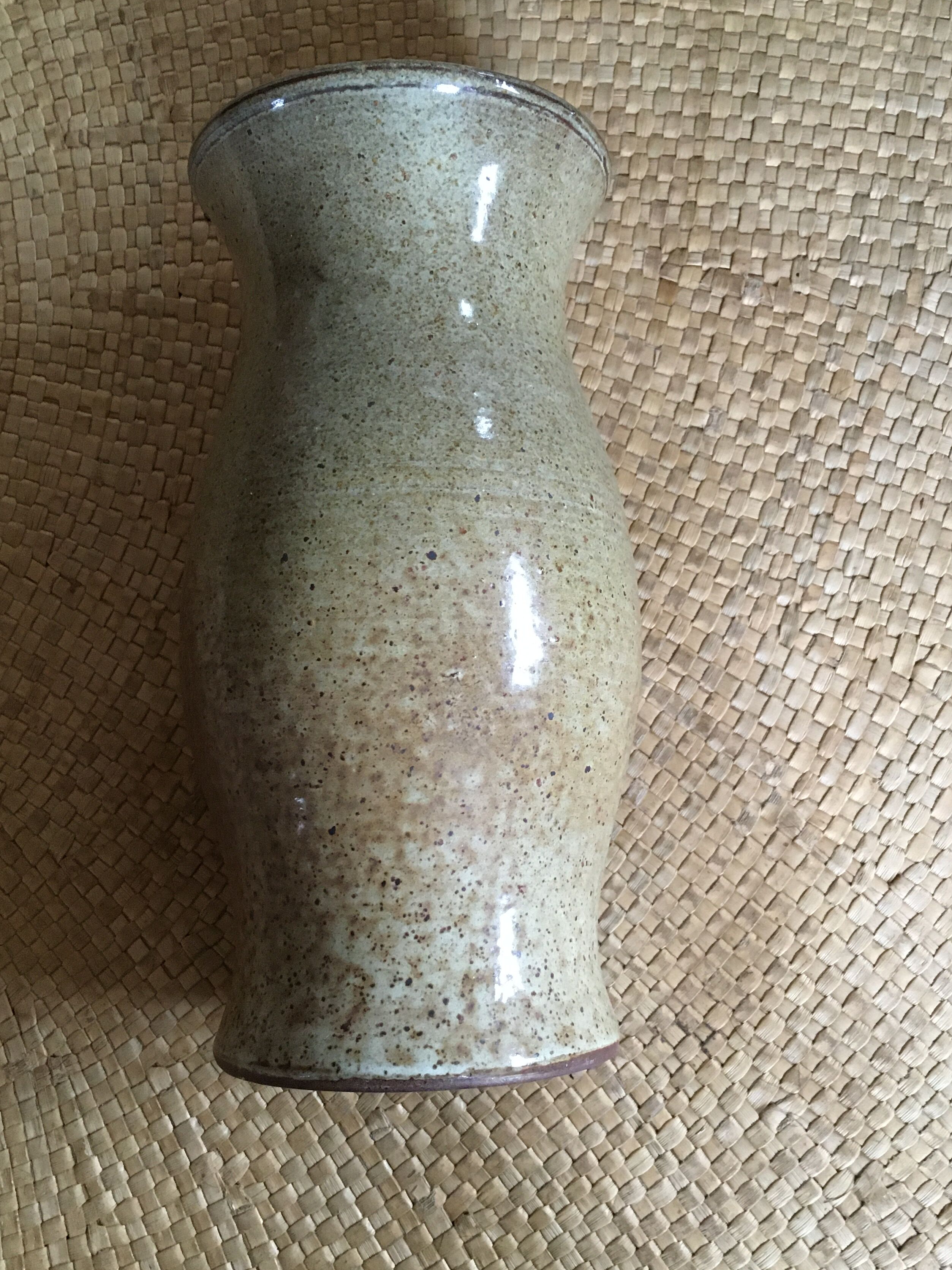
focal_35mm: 35
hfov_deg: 40.7
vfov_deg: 52.6
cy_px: 631
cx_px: 471
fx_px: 1283
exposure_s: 1/25
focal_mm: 4.15
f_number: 2.2
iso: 200
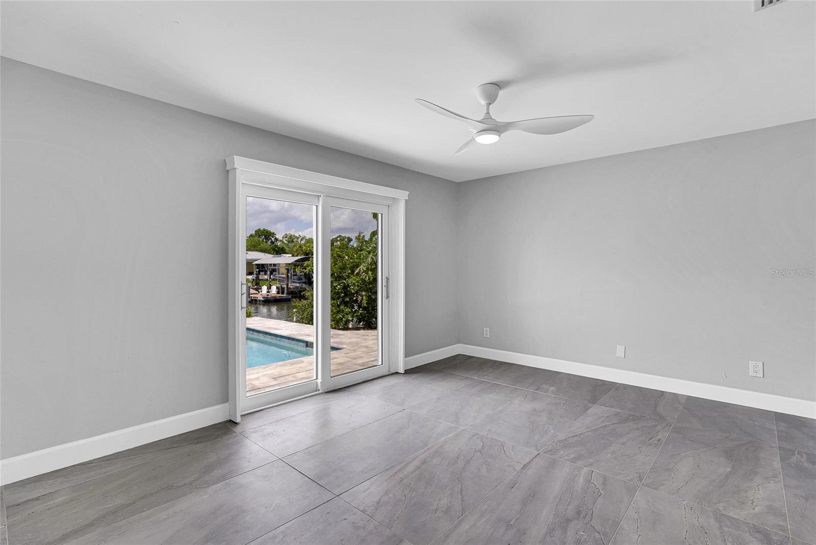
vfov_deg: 73.8
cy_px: 272
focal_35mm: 16
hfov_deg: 96.7
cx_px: 408
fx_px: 363
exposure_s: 1/80
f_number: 9
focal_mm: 16
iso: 200
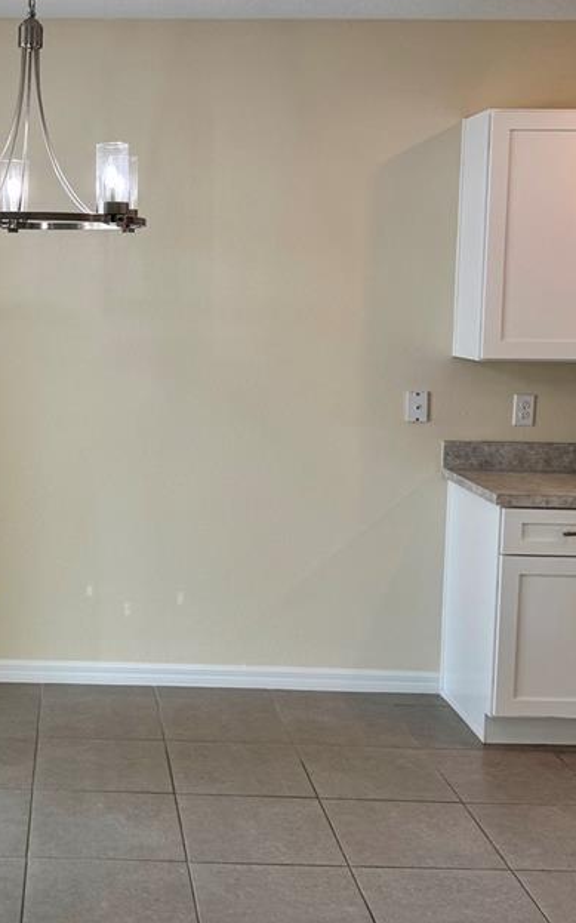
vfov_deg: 41.0
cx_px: 59
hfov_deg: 25.5
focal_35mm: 49
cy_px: 391
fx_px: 1232
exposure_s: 1/120
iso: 80
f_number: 1.78
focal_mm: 6.76
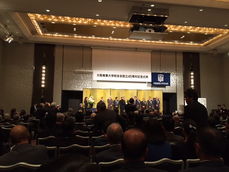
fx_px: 198
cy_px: 86
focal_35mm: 30
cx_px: 114
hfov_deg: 60.0
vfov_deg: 46.8
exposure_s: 1/30
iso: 160
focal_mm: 4.15
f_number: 2.2
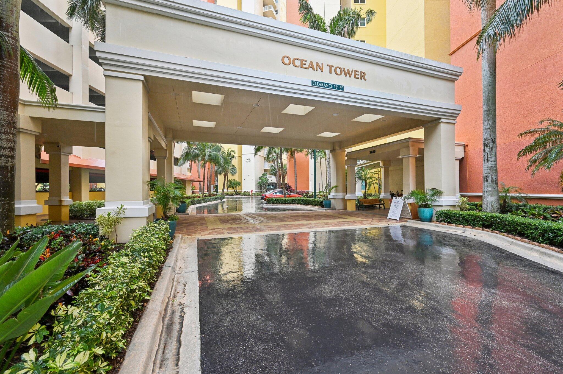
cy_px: 187
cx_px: 282
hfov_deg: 104.3
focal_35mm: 14
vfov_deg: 81.1
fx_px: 219
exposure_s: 1/80
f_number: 8
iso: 640
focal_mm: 14
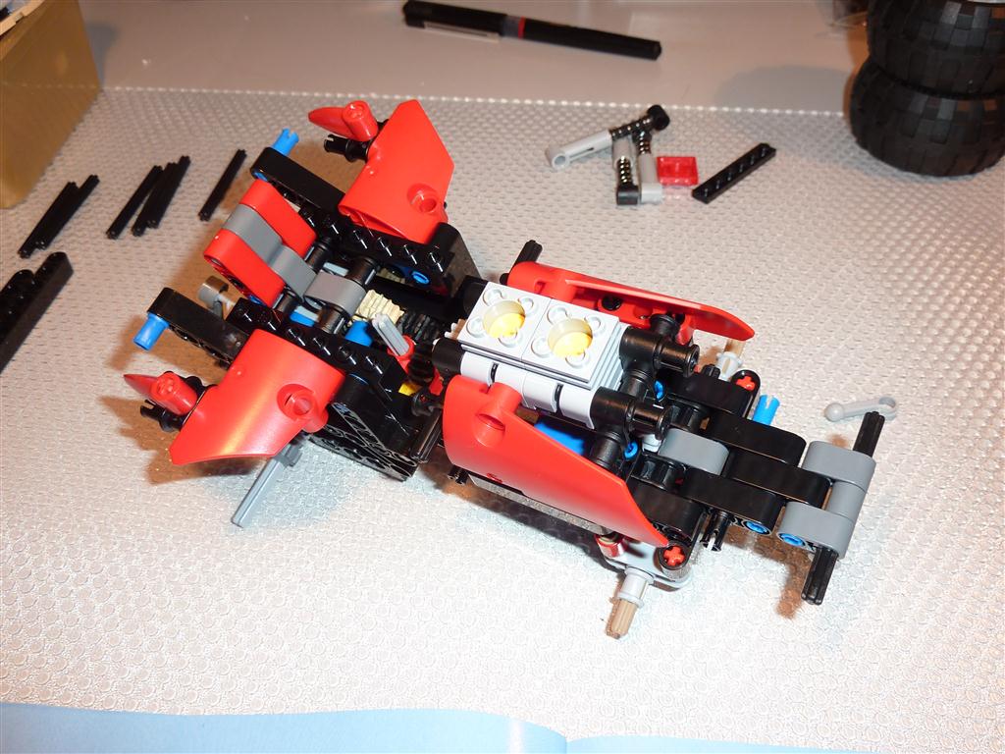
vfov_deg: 46.8
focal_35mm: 30
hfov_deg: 60.0
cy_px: 377
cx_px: 502
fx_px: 871
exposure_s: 1/30
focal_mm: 5
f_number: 3.4
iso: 100
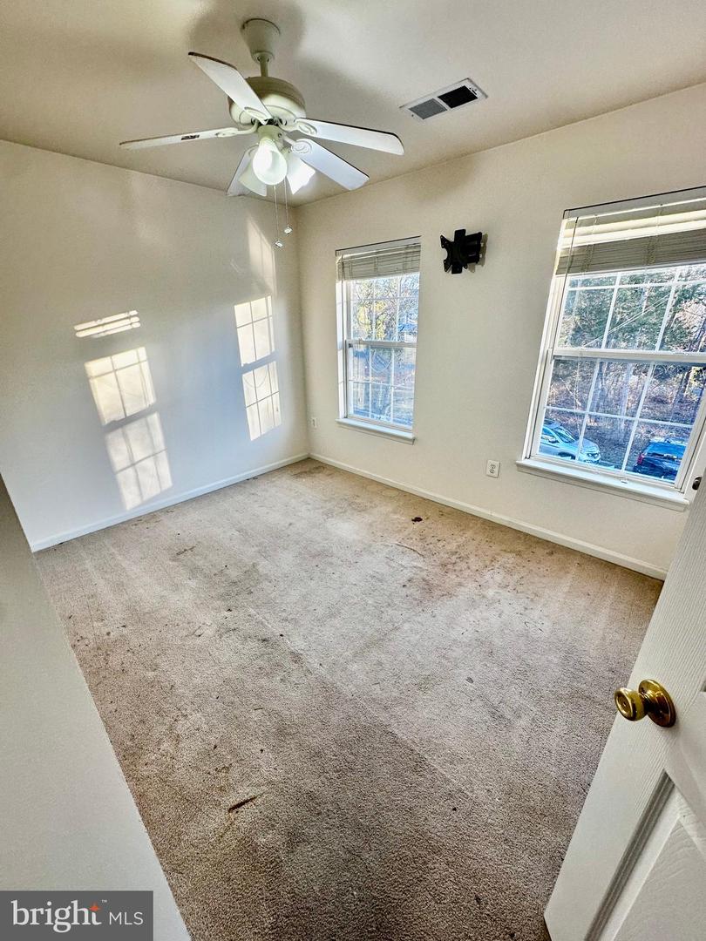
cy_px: 470
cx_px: 353
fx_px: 381
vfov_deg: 102.1
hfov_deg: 85.7
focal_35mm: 14
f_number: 2.2
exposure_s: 1/120
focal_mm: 2.22
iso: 100
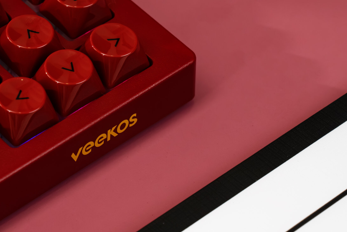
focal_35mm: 160
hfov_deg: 12.8
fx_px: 1542
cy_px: 104
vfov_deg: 8.6
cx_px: 86
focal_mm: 70
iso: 640
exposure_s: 1/125
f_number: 8
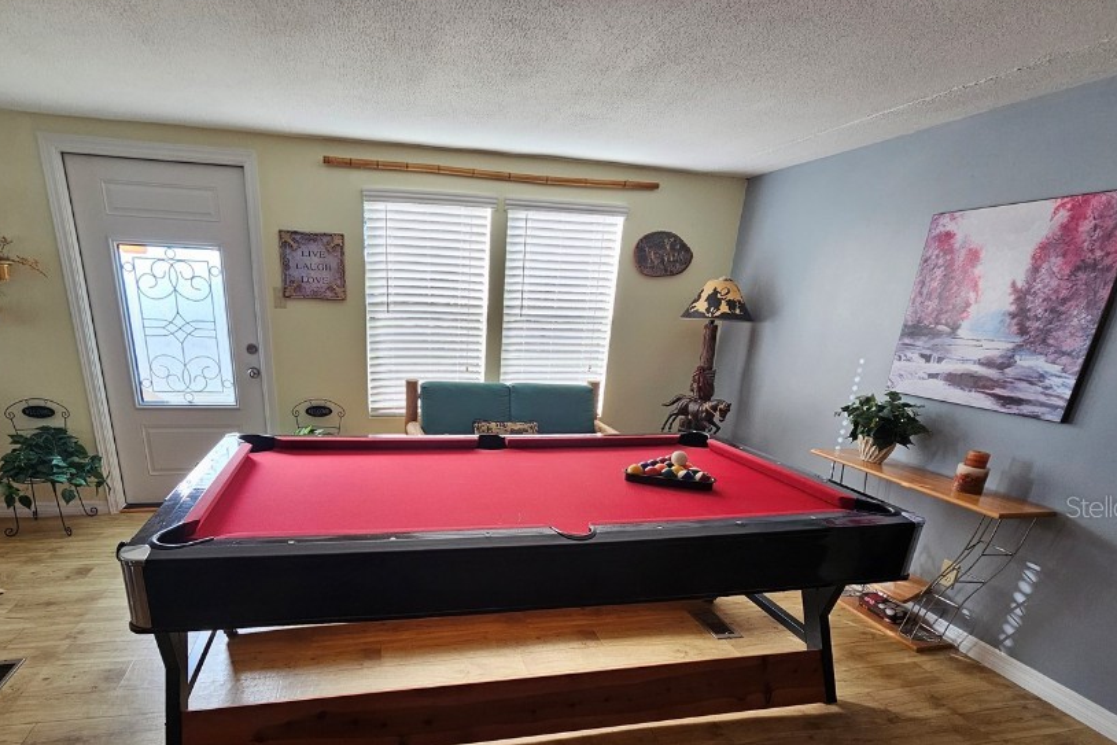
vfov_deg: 68.2
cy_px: 506
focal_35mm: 17
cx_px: 493
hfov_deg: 92.8
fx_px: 528
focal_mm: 2.2
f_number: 2.2
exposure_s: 1/207
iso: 125
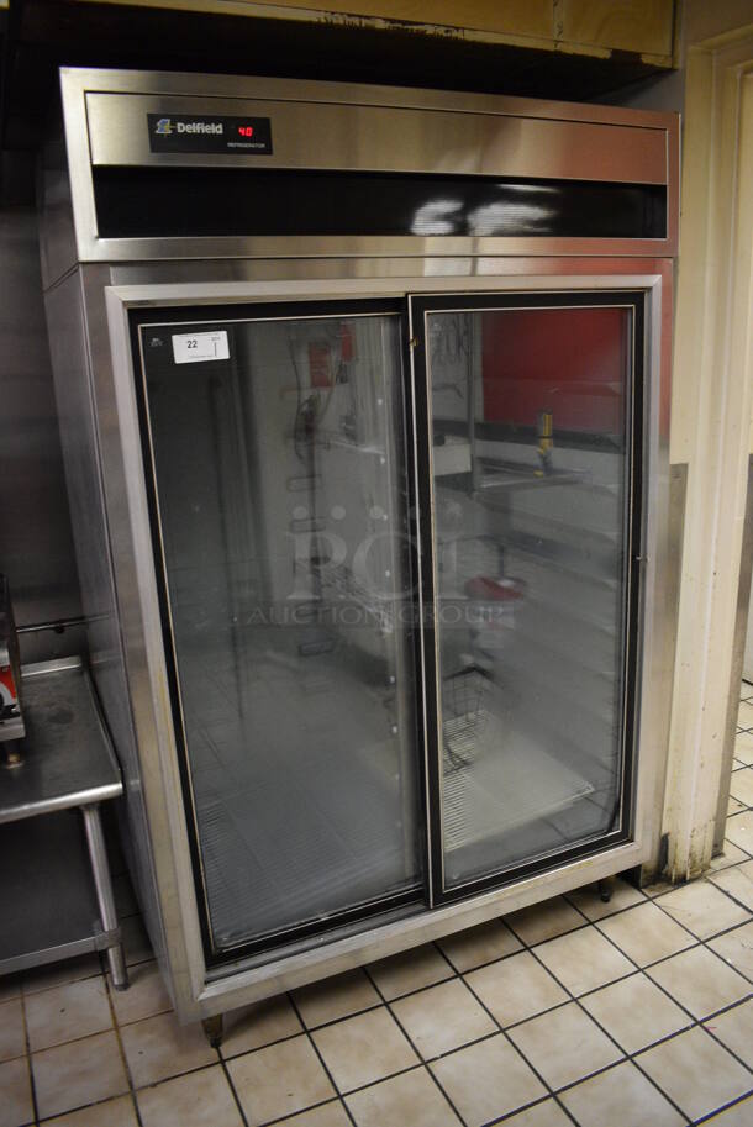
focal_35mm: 27
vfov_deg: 67.3
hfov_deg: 48.0
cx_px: 376
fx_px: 846
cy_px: 564
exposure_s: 1/30
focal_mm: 18
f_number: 3.5
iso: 2500
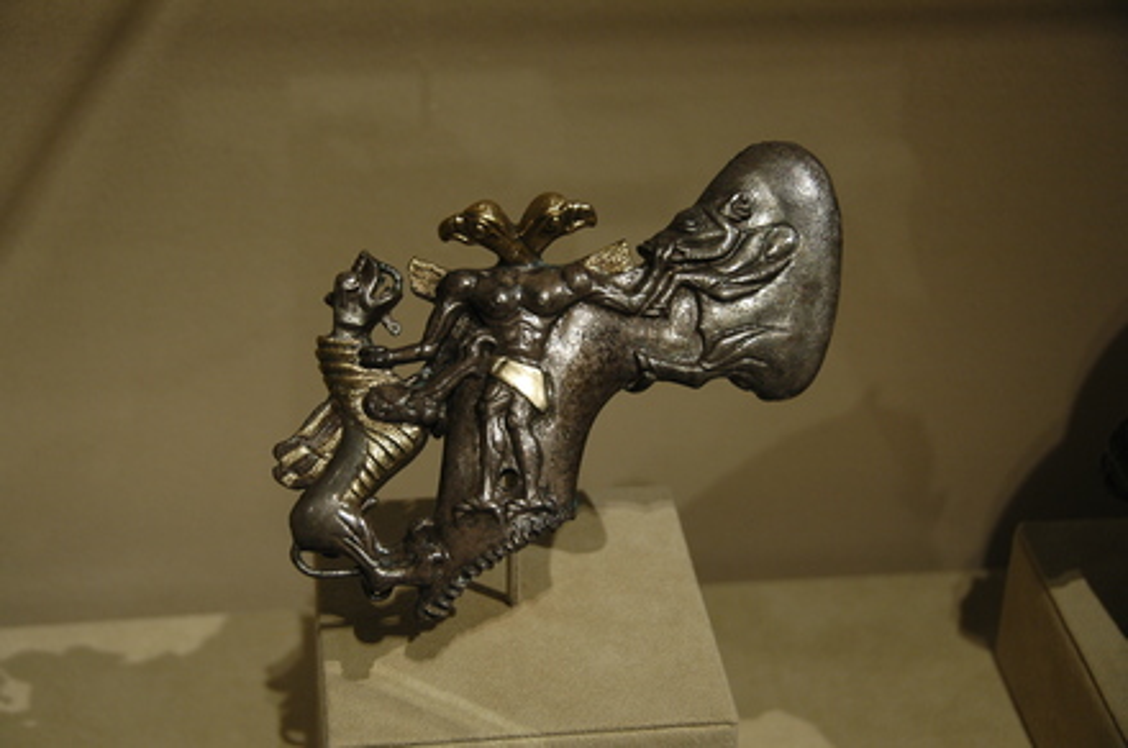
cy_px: 374
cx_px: 564
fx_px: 2347
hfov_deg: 27.0
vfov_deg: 18.1
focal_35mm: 75
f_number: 4.8
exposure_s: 1/60
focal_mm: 50
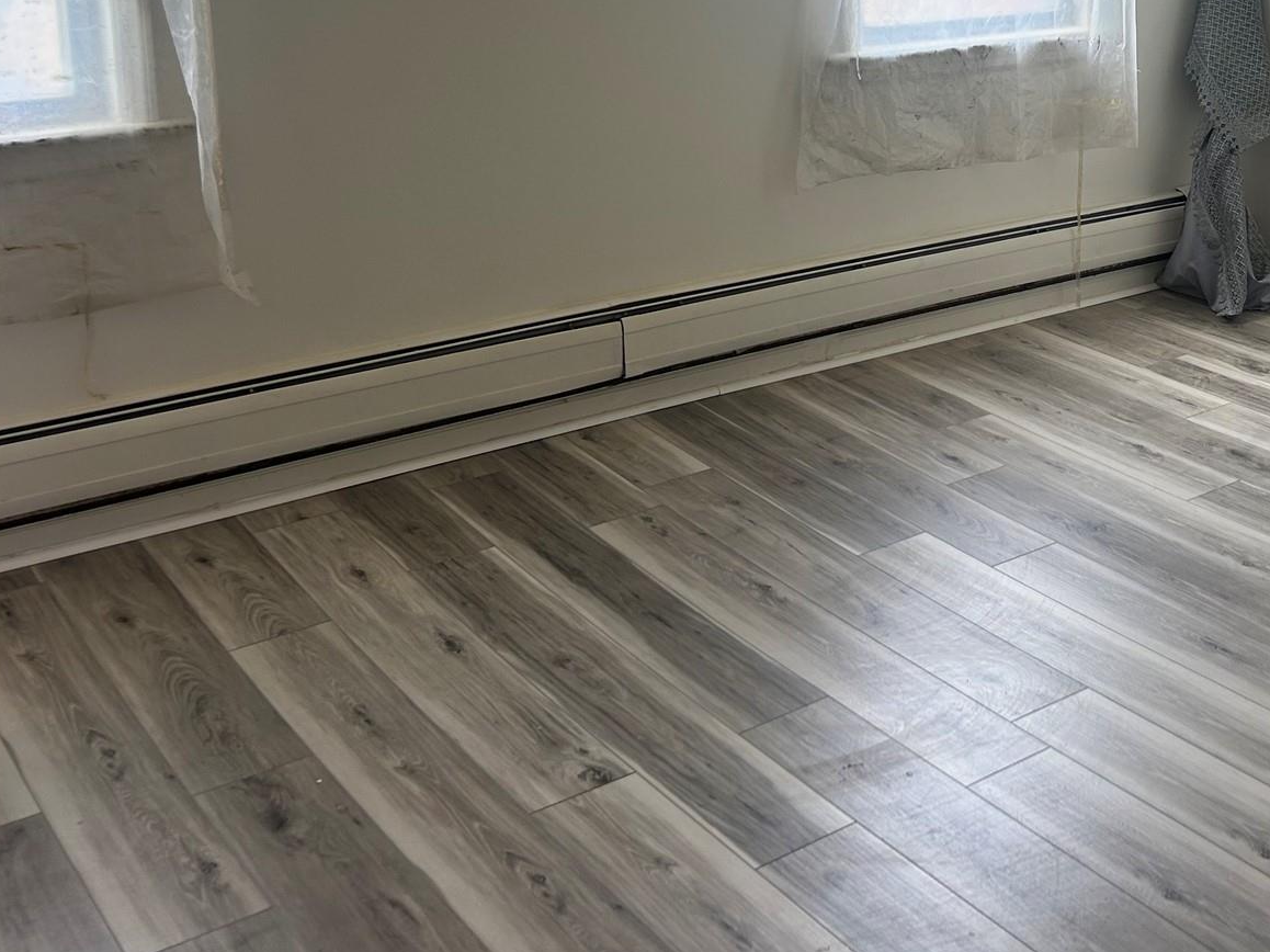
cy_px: 134
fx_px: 1687
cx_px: 1025
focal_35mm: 46
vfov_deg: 30.4
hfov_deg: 39.5
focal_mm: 5.7
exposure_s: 1/135
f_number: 1.5
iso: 64
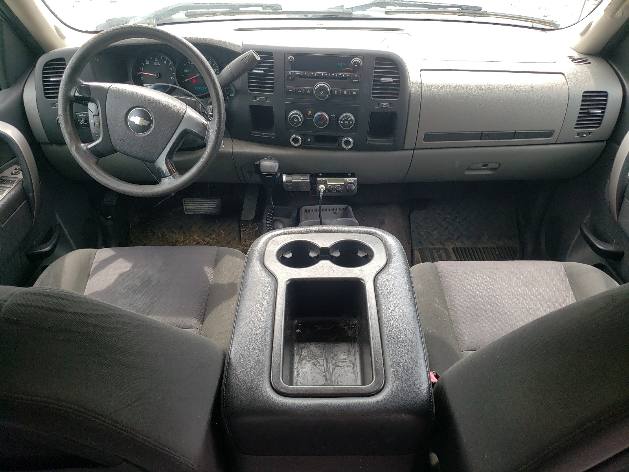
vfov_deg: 53.1
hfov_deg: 67.3
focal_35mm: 26
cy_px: 236
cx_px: 314
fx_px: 472
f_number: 1.5
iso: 50
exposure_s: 1/192
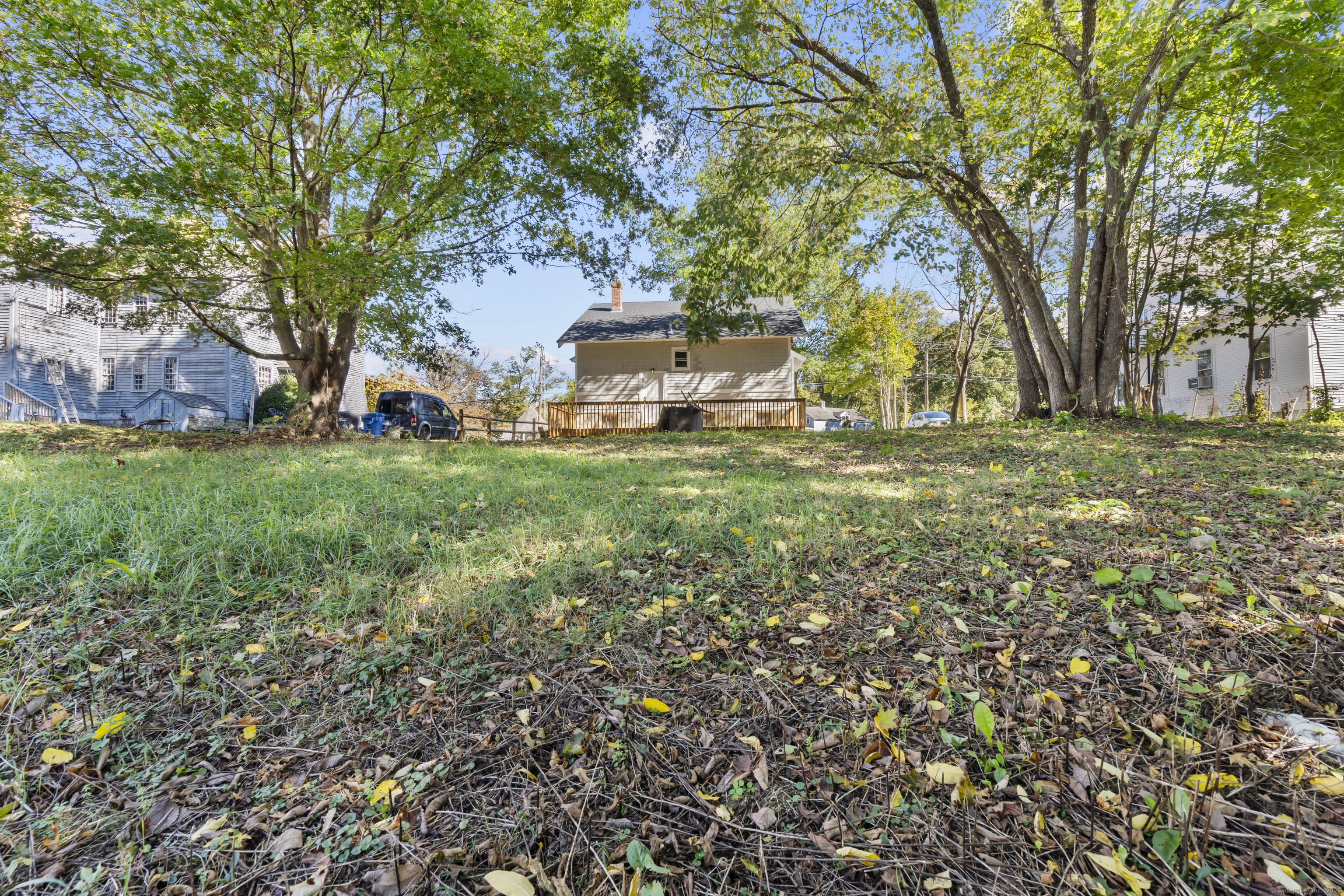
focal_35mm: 16
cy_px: 448
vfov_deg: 73.7
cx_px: 672
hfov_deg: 96.7
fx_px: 597
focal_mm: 16
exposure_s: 1/8
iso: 200
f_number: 9
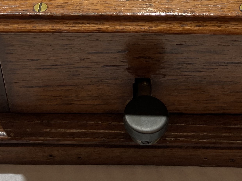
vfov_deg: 16.0
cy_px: 8
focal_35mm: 91
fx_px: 636
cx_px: 128
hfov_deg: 21.5
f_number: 1.8
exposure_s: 1/120
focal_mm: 3.99
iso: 20
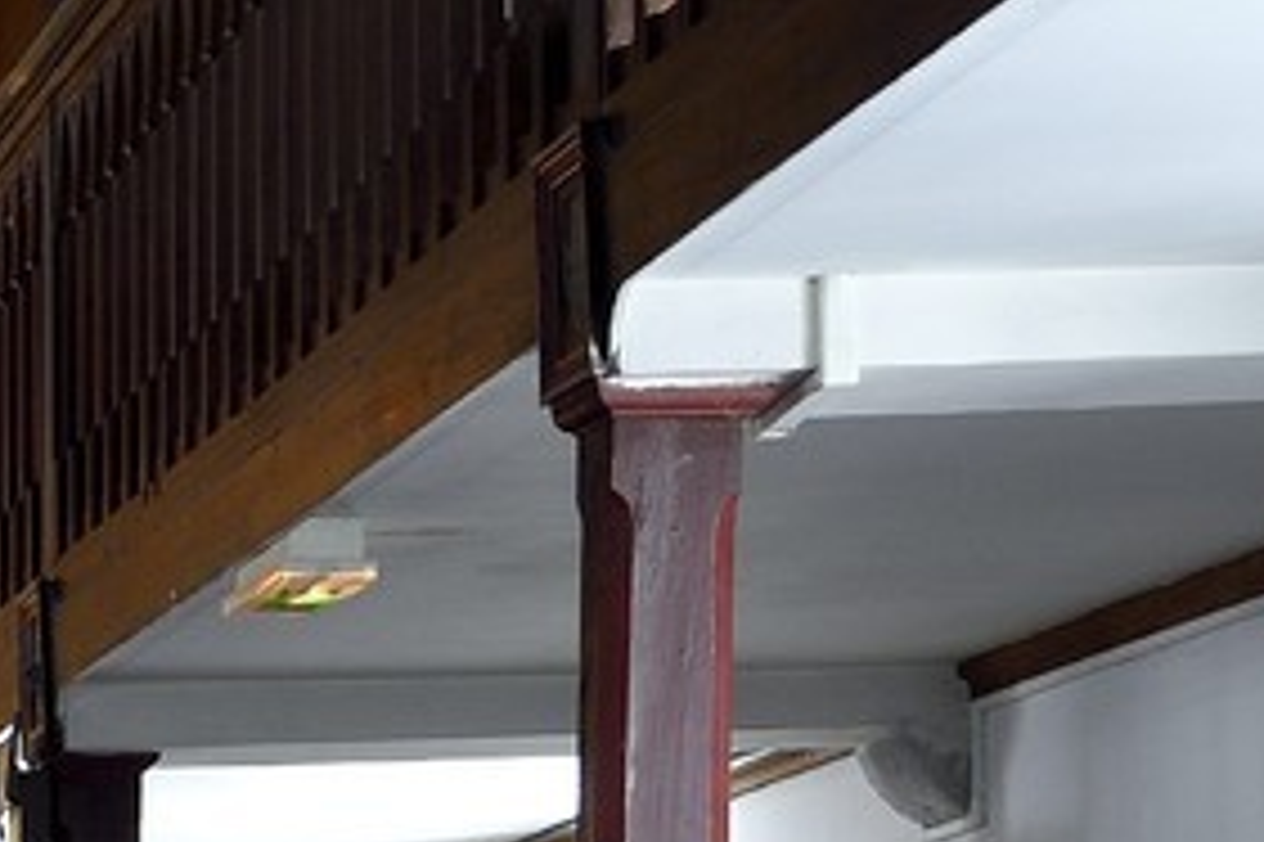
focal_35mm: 199
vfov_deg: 6.8
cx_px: -2200
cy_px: 1306
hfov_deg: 8.9
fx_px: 6983
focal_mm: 35
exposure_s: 1/5
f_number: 8
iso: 400
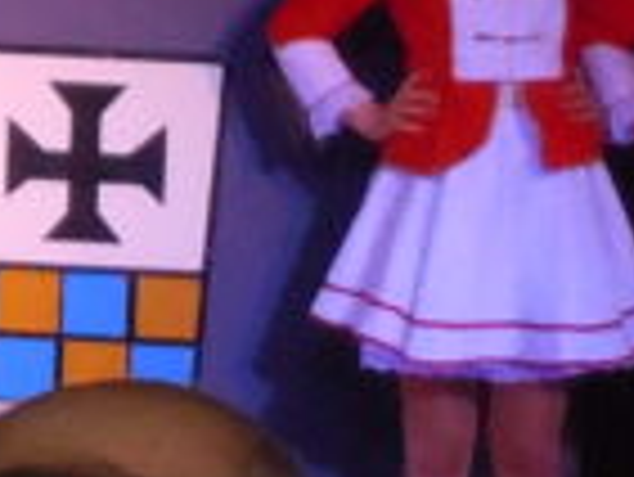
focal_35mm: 558
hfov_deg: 3.5
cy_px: -220
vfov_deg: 2.7
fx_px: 10229
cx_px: -1007
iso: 800
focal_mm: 13.9
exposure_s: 1/40
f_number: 4.3
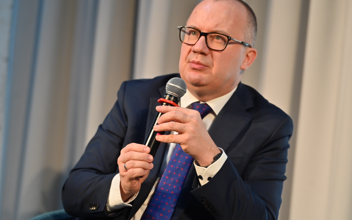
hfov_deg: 20.2
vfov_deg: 12.7
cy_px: 102
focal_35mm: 103
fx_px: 988
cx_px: 177
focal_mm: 100
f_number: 2.8
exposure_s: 1/250
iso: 1000
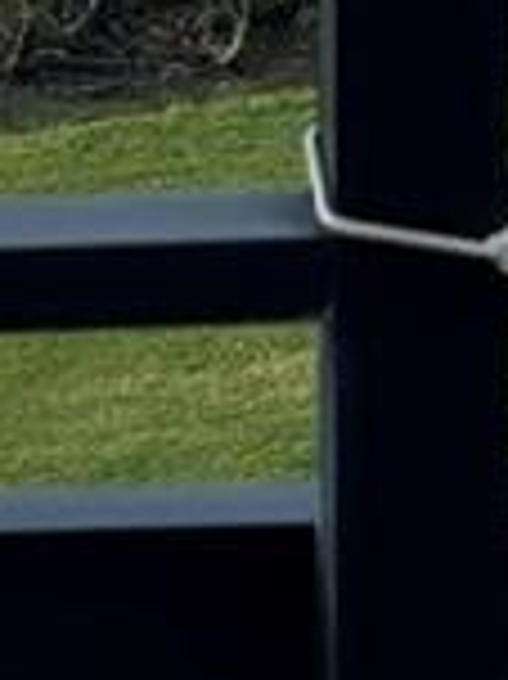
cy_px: -1283
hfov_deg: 3.6
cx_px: 391
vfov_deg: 4.6
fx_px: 8093
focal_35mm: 413
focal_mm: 5.96
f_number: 1.6
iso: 32
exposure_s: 1/1592
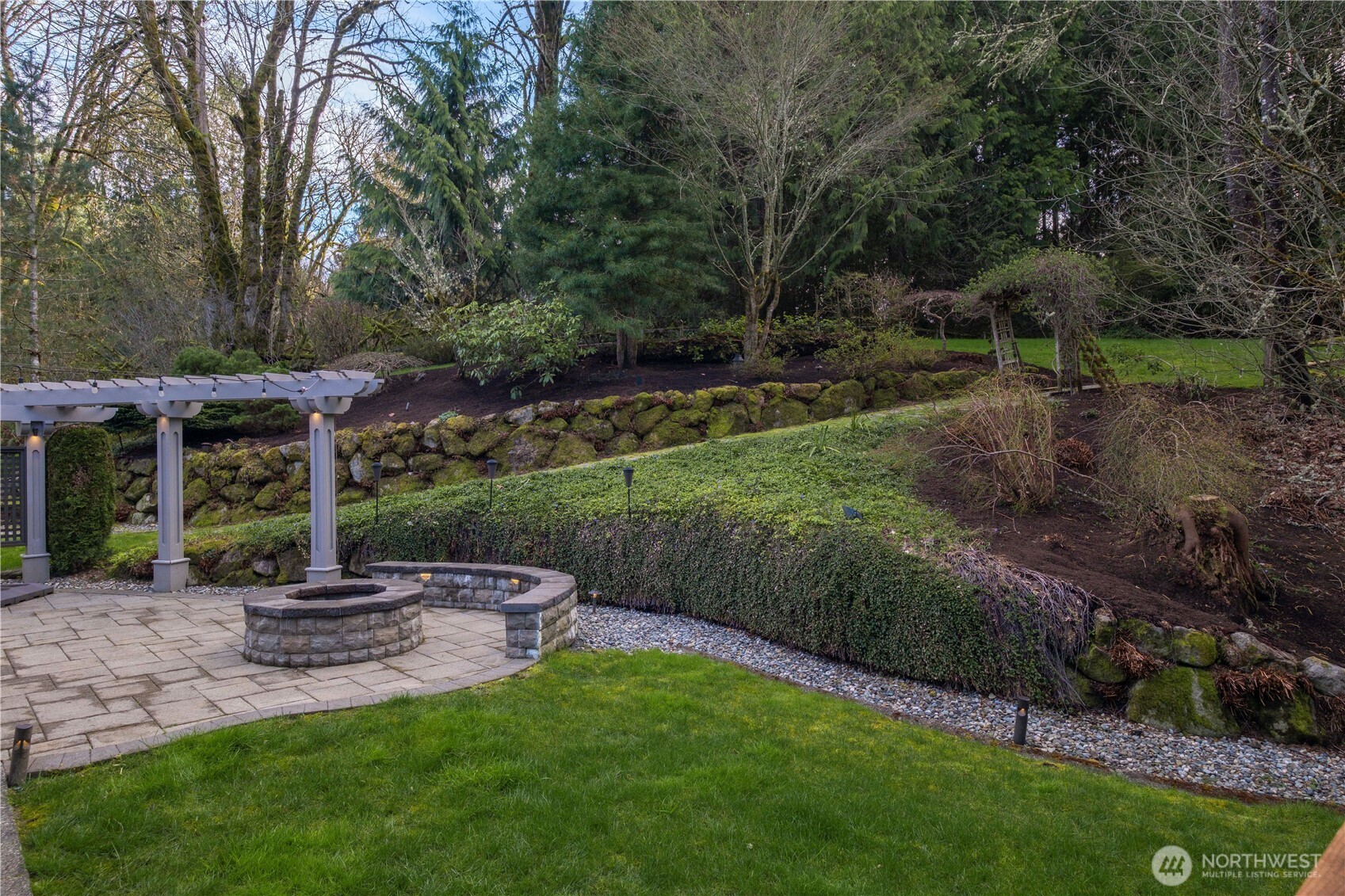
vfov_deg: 57.2
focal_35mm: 22
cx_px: 672
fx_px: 822
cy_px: 448
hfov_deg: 78.6
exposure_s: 1/50
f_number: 7.1
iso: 400
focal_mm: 14.5
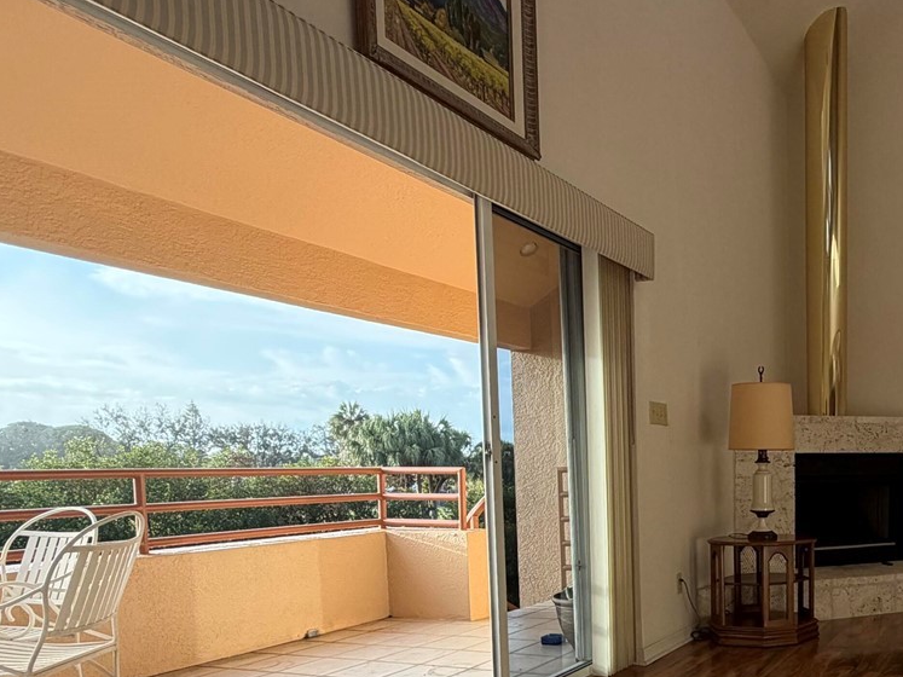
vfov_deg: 44.8
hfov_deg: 55.1
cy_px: 527
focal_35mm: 30
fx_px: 782
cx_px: 742
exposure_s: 1/220
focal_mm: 2.22
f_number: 2.2
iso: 64
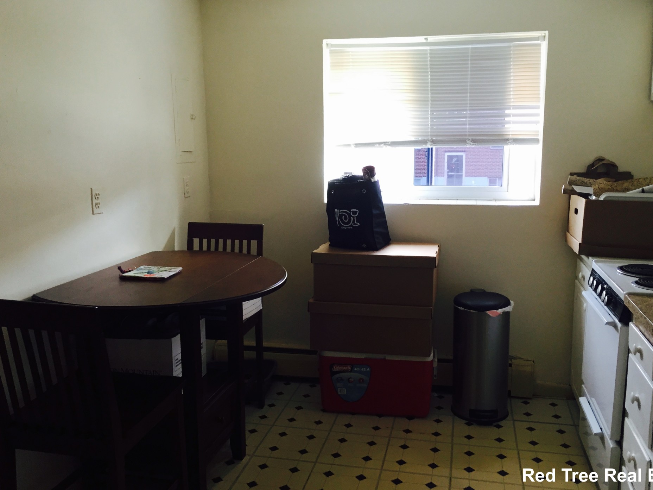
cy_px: 242
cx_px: 343
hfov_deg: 56.8
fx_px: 604
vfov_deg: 44.2
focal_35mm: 32
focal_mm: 4.15
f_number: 2.2
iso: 80
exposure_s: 1/30
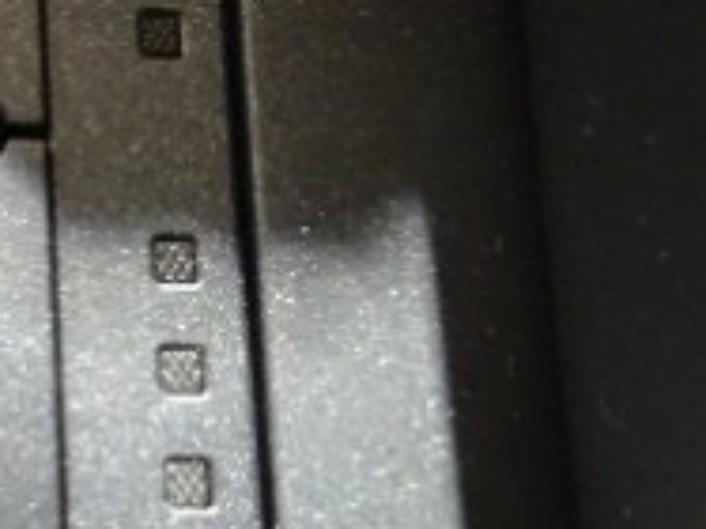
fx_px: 1671
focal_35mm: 82
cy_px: -11
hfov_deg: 20.3
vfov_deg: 17.5
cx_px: -366
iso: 1250
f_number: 3.5
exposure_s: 1/4
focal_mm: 4.1
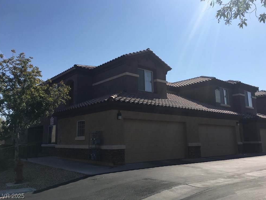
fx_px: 230
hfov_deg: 60.0
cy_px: 99
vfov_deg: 46.8
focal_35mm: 30
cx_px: 135
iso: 25
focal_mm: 4.15
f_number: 2.2
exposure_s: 1/2747
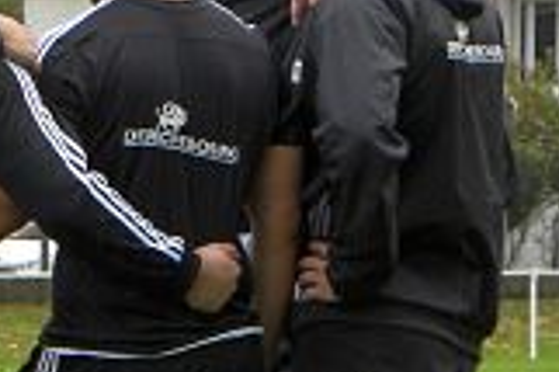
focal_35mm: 629
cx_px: -83
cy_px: 209
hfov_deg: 3.3
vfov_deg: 2.2
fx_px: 9757
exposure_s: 1/65.1
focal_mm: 28.8
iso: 70
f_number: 4.5
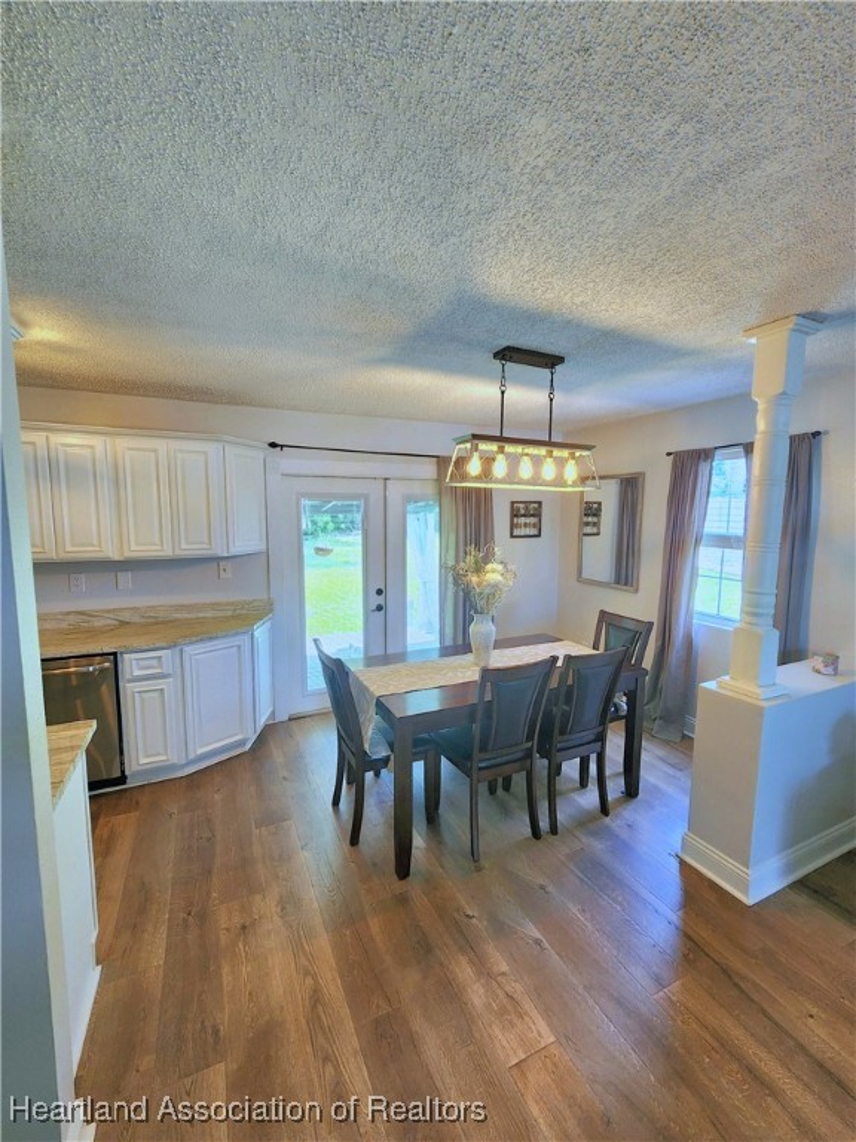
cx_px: 428
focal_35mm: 13
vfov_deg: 106.2
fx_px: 429
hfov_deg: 89.9
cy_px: 571
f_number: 2.2
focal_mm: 2.2
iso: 125
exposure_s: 1/60.2
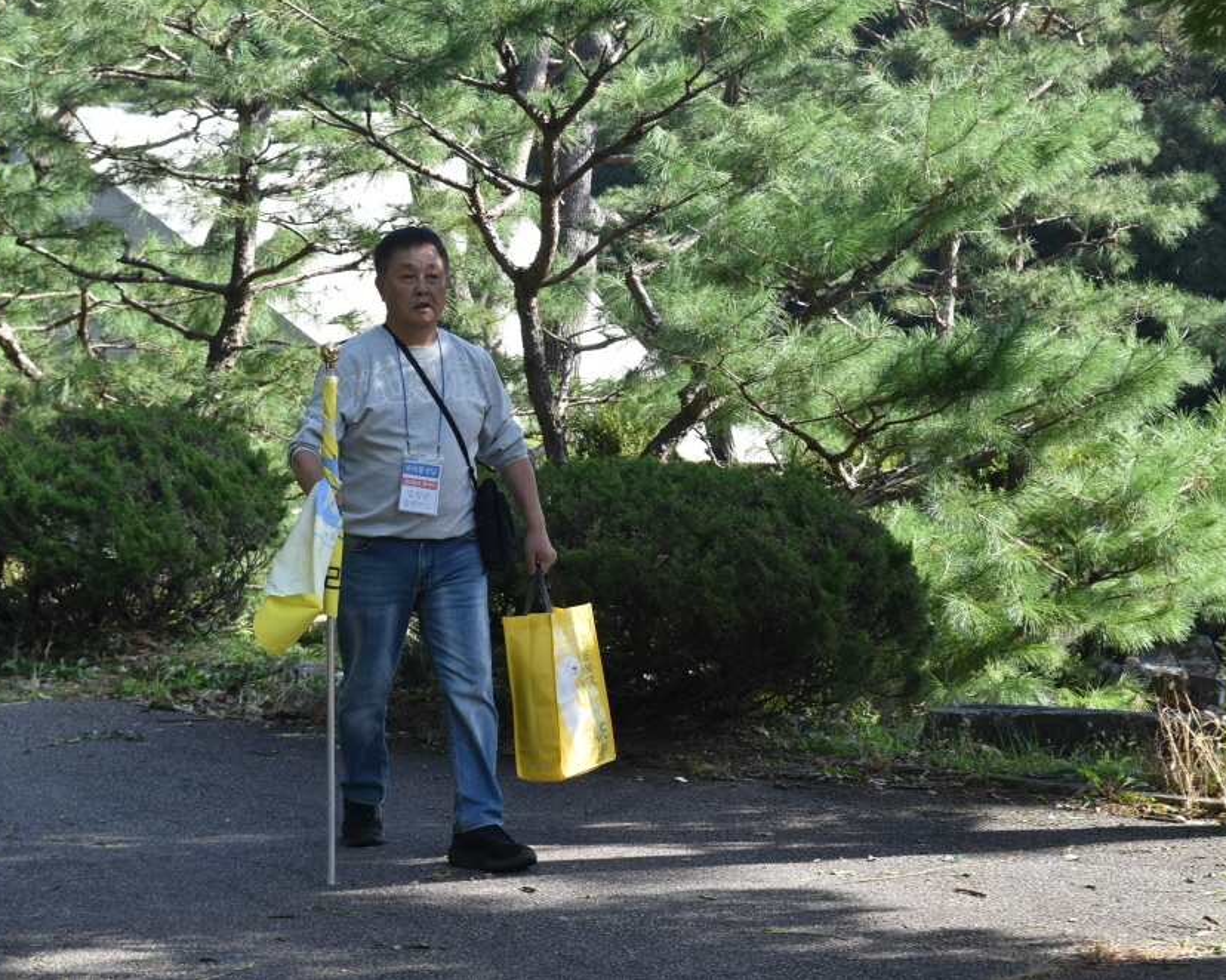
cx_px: 604
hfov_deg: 20.5
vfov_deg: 16.4
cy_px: 487
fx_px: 3394
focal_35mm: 94
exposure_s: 1/250
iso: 400
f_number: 8
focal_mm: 55
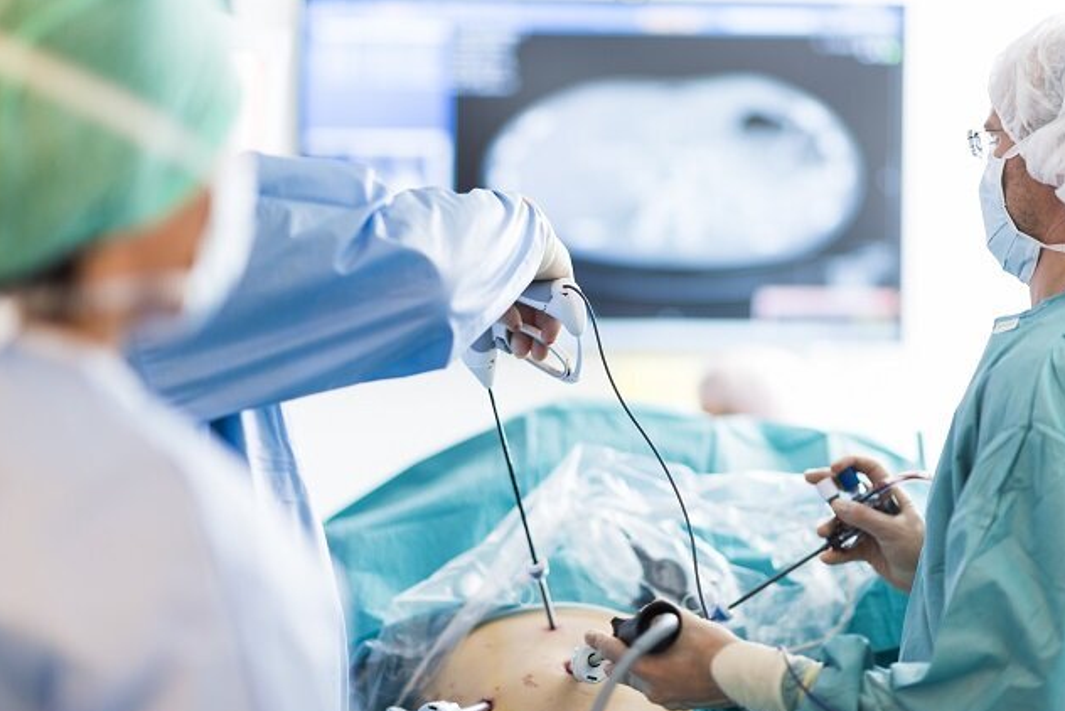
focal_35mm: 99
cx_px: 615
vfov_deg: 13.8
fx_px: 2930
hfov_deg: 20.6
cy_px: 342
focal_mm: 85
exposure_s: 1/125
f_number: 1.4
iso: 160
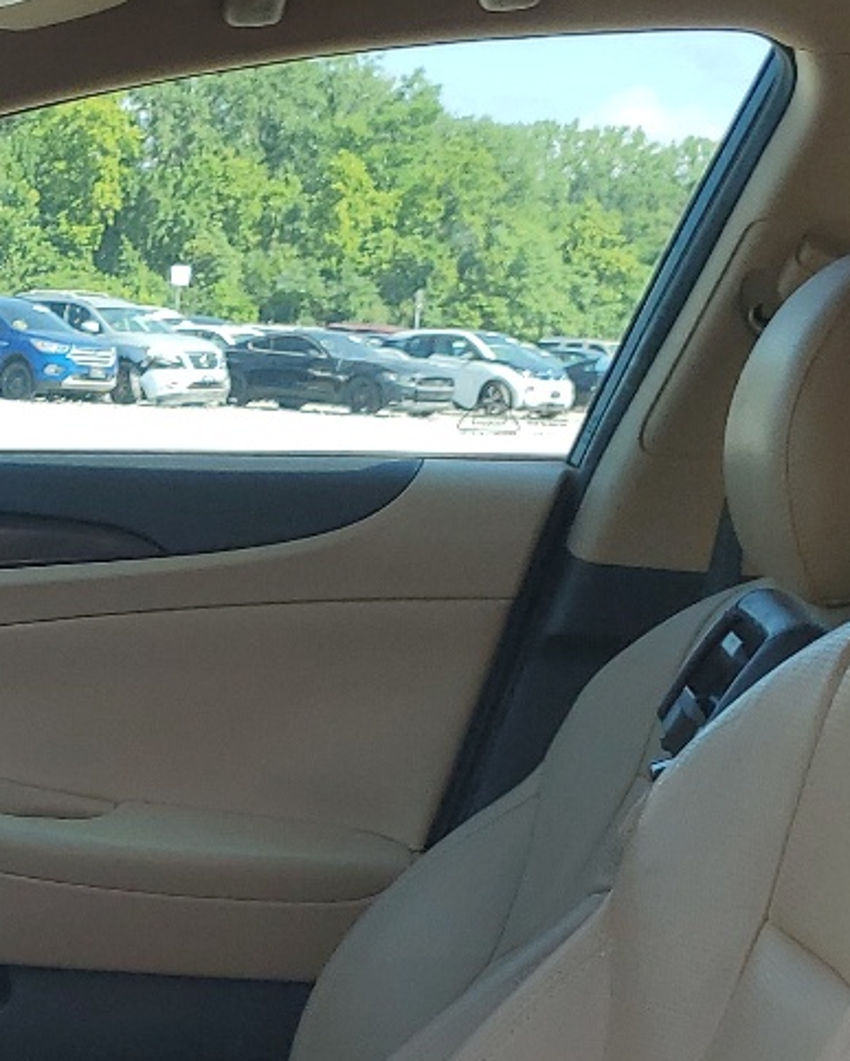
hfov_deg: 17.0
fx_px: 2639
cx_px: -329
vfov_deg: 21.5
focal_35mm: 84
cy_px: 1193
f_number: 1.5
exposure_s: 1/769
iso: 50
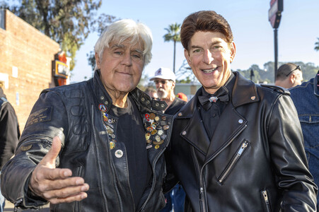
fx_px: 354
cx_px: 160
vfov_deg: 33.4
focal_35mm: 40
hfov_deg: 48.5
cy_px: 106
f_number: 5.6
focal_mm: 40
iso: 200
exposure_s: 1/200
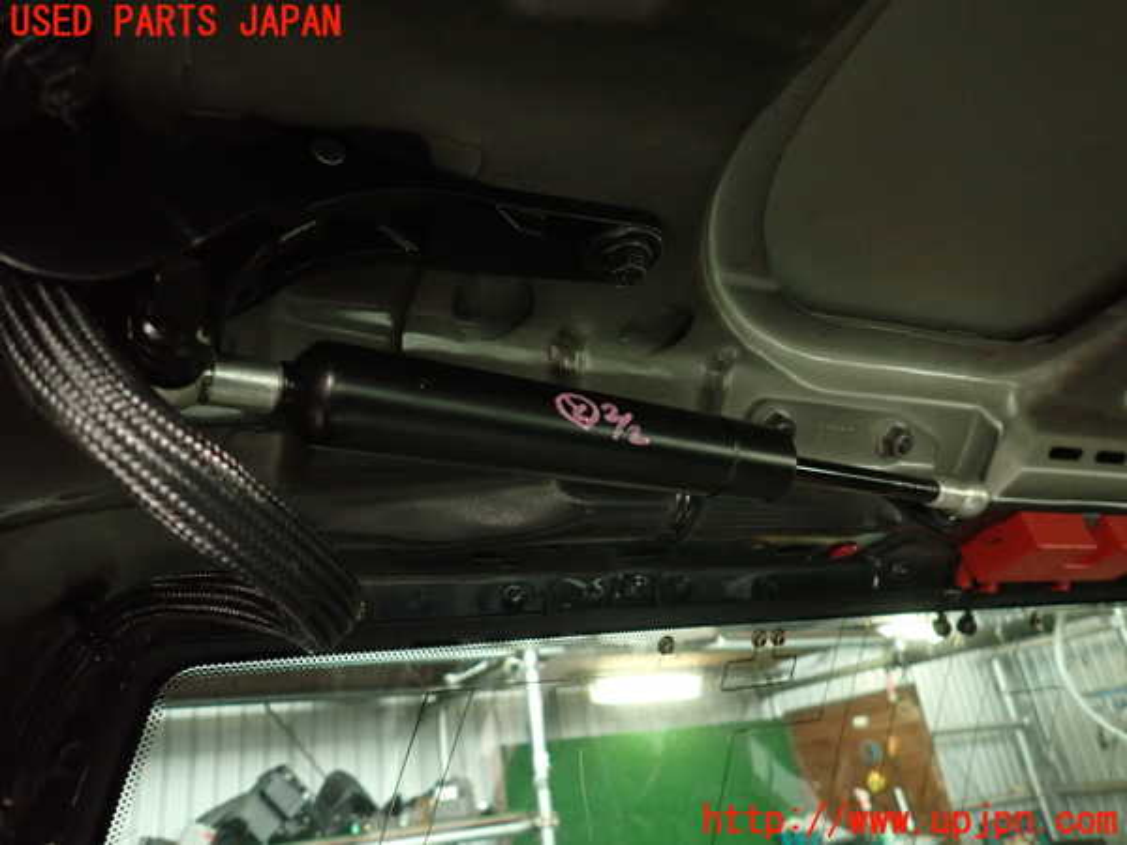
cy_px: 422
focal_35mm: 25
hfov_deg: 69.4
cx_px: 564
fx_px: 814
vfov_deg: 54.9
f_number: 2
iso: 800
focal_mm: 4.5
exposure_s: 1/25
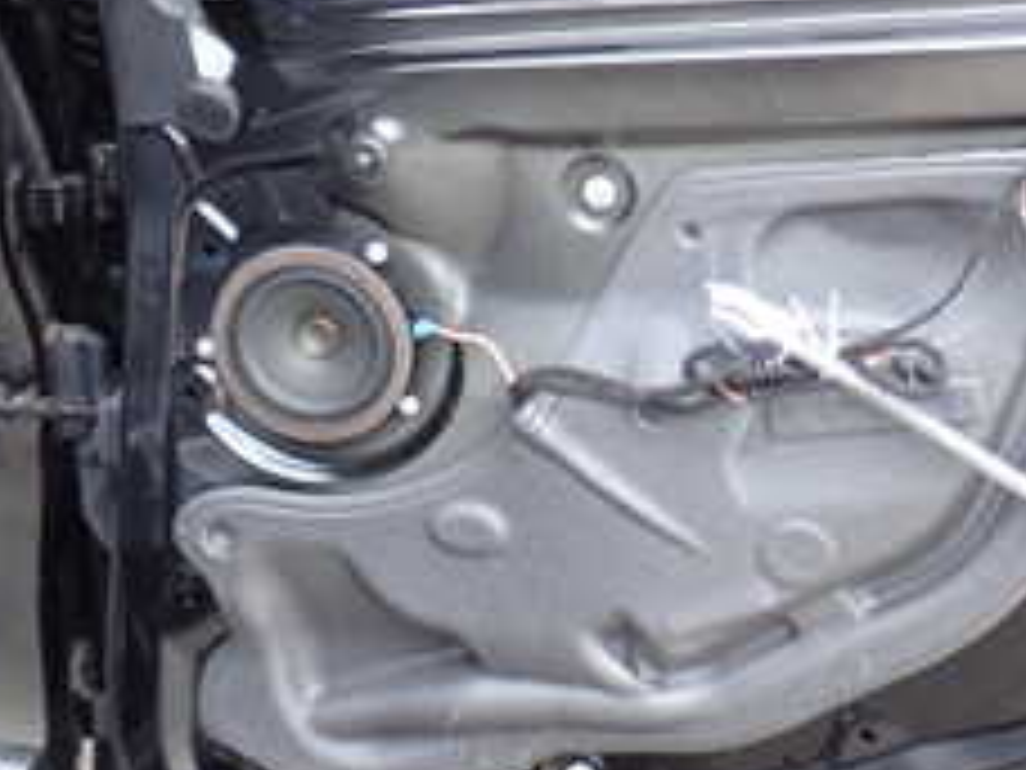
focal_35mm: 100
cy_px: 77
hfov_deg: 19.2
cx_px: 945
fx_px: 2964
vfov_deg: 14.6
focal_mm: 6.83
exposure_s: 1/80
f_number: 2.7
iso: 125
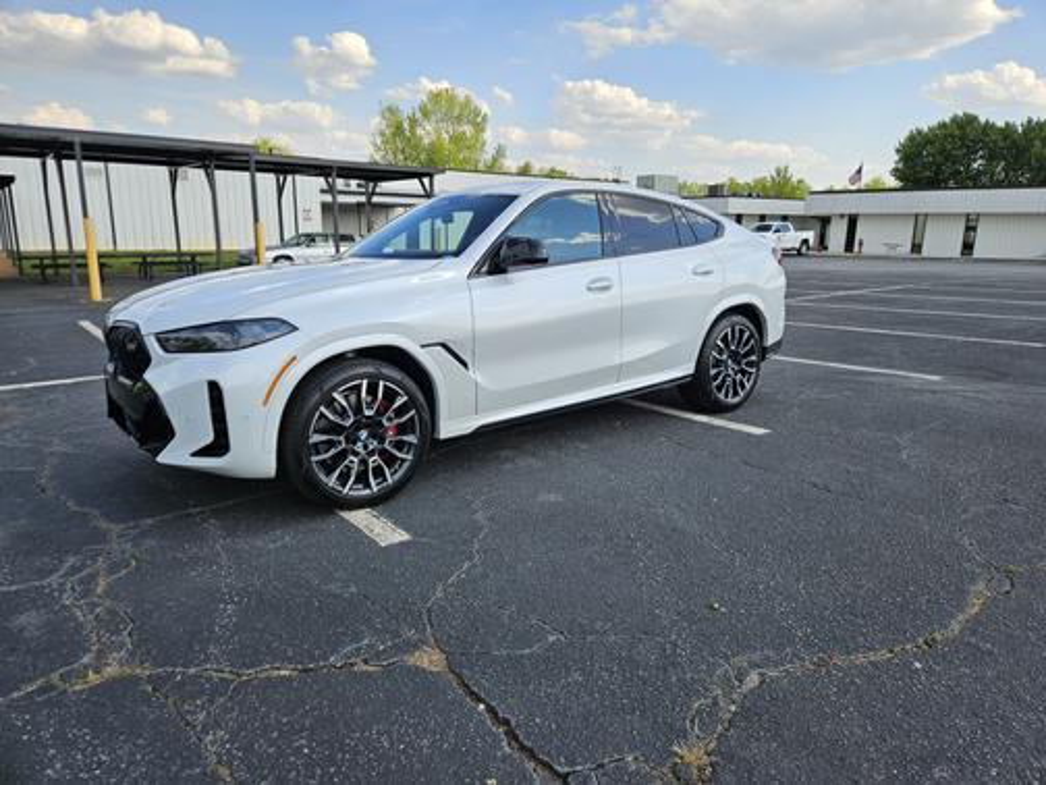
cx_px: 523
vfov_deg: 58.9
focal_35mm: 23
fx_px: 695
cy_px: 392
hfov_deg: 73.9
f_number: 1.8
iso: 25
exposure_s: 1/1132
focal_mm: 5.4
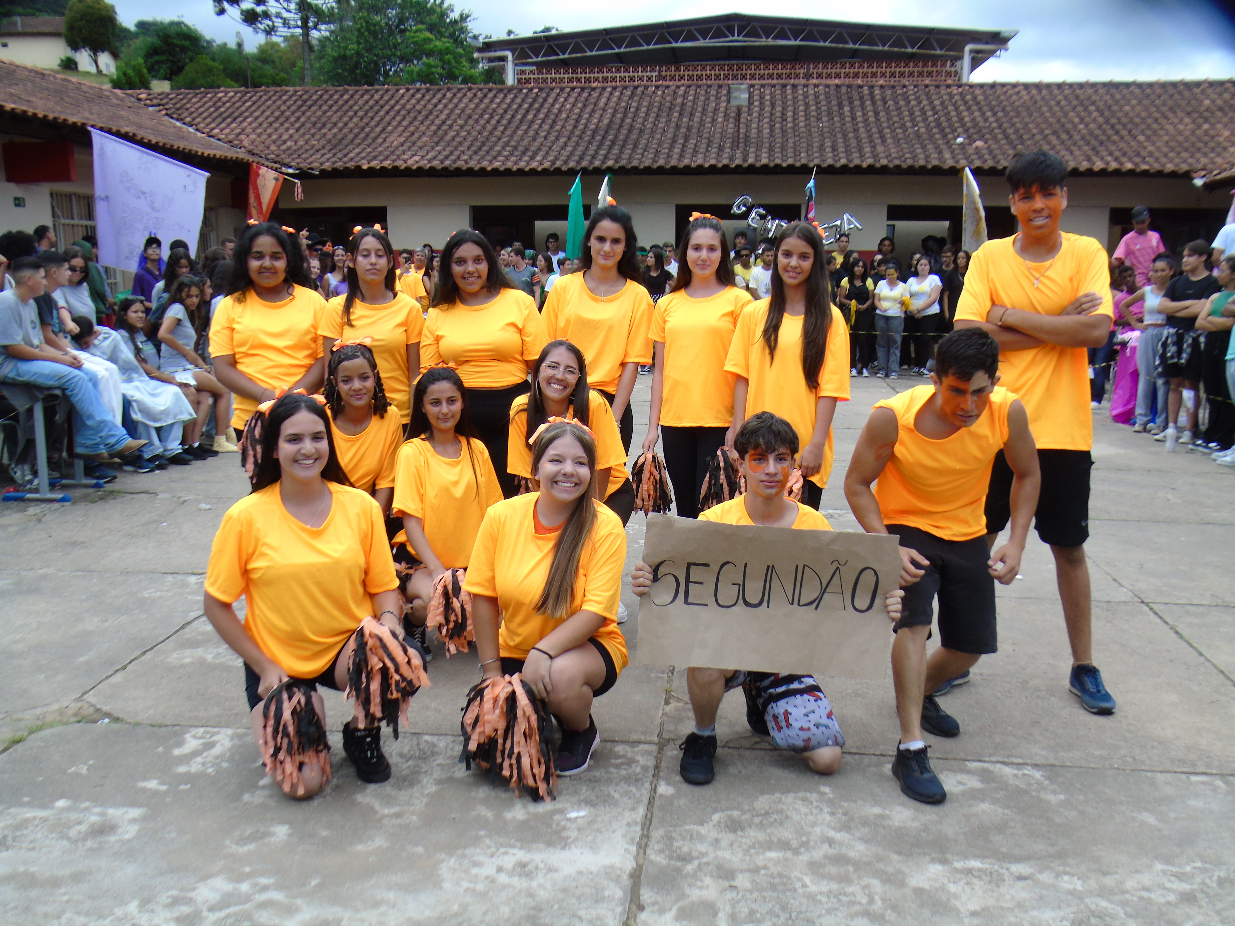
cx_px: 618
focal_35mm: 34
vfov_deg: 41.8
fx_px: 1213
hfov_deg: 54.0
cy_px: 463
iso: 80
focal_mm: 6.1
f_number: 3.8
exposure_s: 1/250
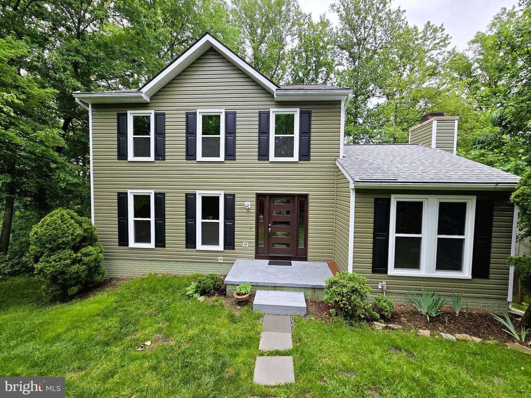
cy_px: 199
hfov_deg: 106.2
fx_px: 199
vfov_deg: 89.9
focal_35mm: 13
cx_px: 266
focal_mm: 2.2
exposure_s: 1/711
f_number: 2.2
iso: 50
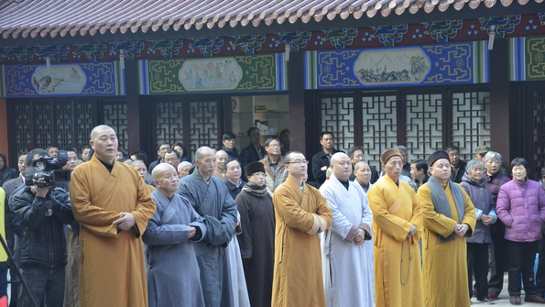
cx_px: 273
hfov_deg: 21.8
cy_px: 175
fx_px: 1417
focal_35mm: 98
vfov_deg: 12.4
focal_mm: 62
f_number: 5.3
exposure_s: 1/60
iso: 450
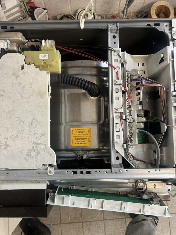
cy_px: 118
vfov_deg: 67.3
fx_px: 176
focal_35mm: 26
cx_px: 88
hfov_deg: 53.1
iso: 200
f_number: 1.5
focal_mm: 5.7
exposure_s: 1/50
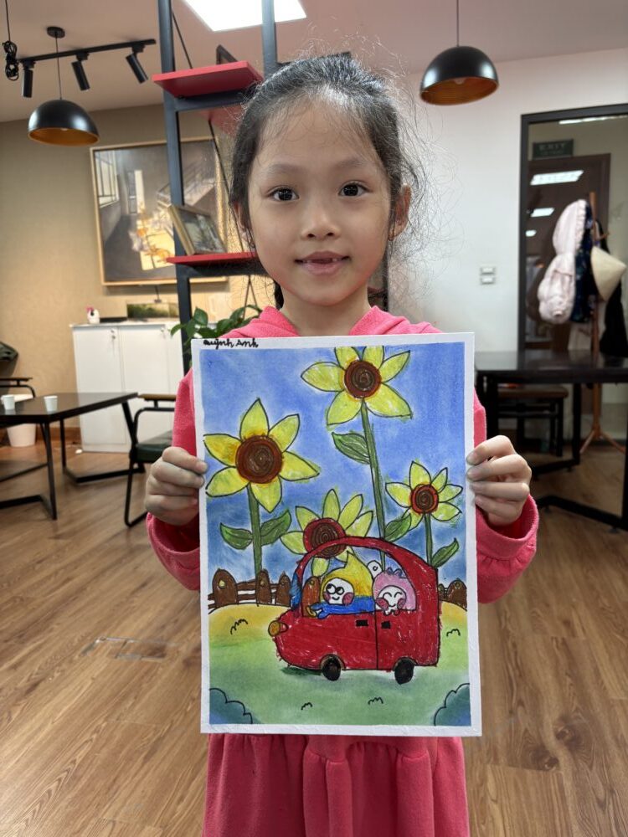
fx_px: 629
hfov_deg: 53.1
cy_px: 418
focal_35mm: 26
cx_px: 314
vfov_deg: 67.3
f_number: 1.6
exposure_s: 1/50
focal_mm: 5.96
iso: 64
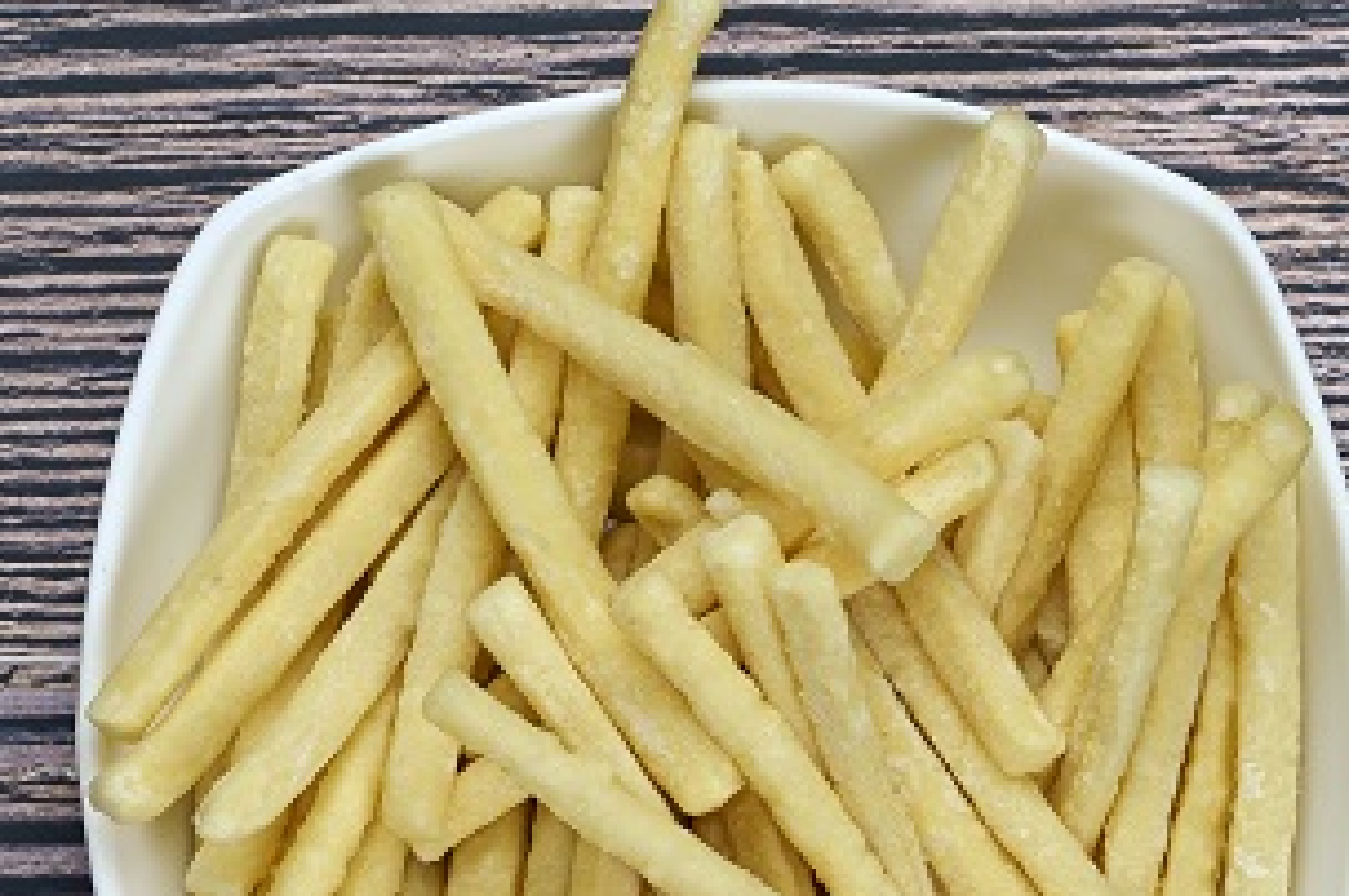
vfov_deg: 7.1
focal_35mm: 192
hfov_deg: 10.7
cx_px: 717
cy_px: 705
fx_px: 7187
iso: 100
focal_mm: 105
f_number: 16
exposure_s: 1/100
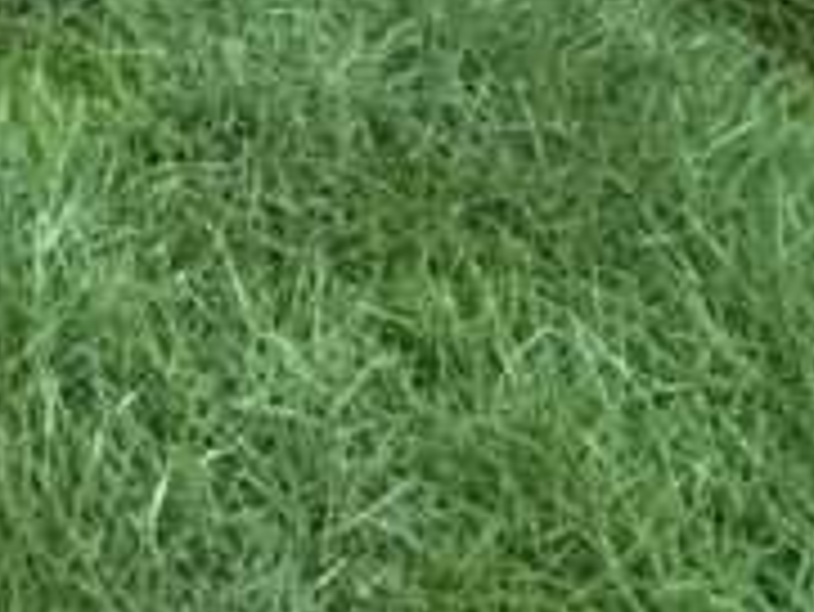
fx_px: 1859
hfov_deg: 19.8
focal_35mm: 79
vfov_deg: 13.4
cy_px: -886
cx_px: -549
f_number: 2.2
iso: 400
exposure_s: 1/60
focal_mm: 2.22
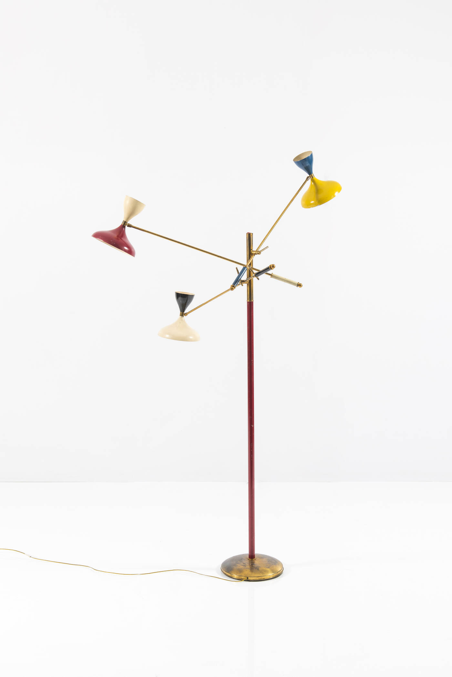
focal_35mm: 50
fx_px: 941
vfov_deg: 39.6
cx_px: 226
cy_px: 338
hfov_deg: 27.0
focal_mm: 50
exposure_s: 1/200
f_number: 13
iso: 64
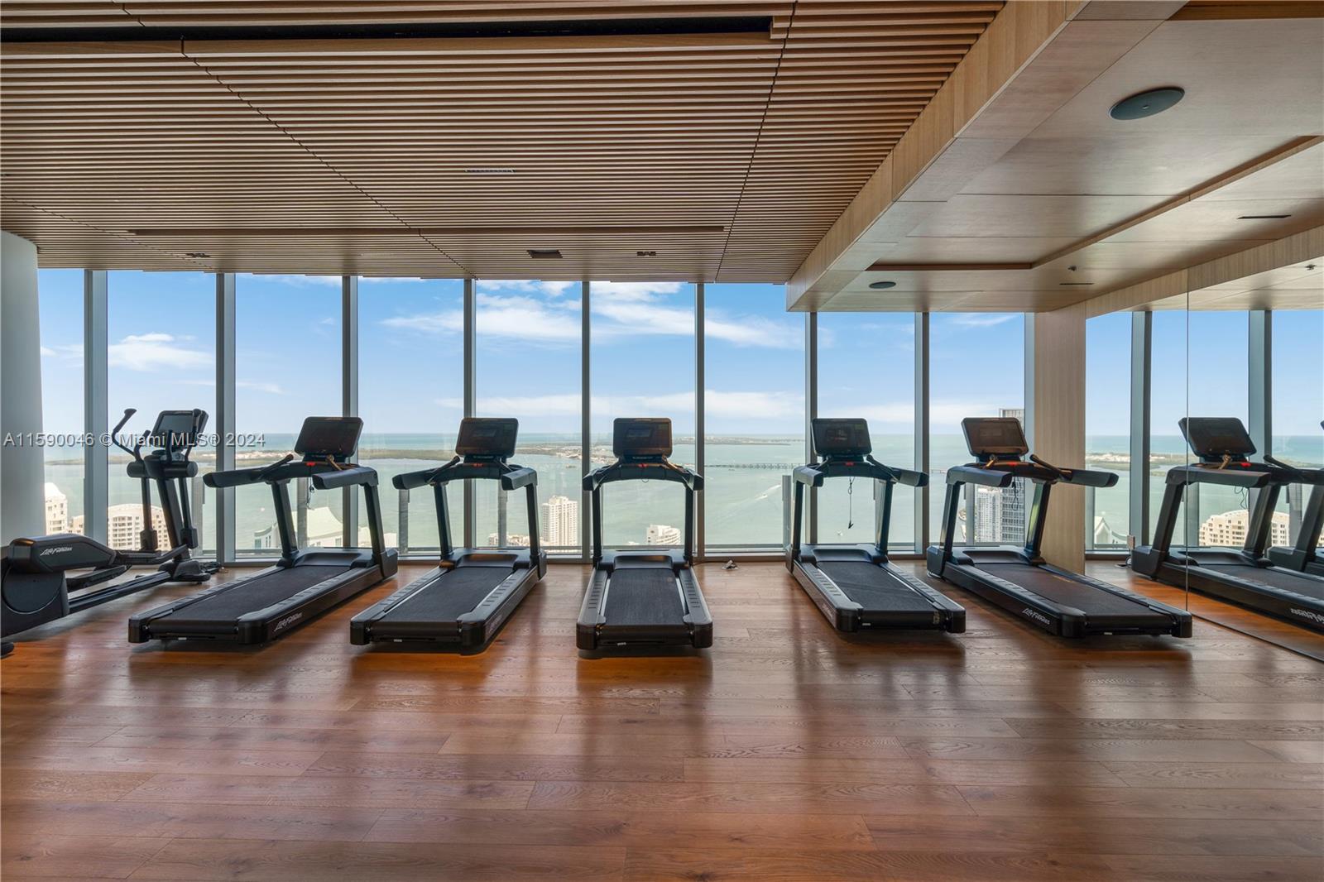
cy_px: 441
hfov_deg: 96.7
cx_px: 662
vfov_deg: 73.7
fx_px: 588
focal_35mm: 16
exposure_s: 1/10
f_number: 11
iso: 100
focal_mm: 16
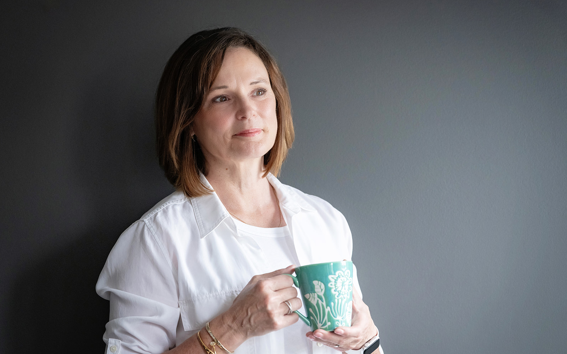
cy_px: 179
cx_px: 285
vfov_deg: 8.5
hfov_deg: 13.6
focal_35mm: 154
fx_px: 2380
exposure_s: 1/160
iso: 2000
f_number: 3.5
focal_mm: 150
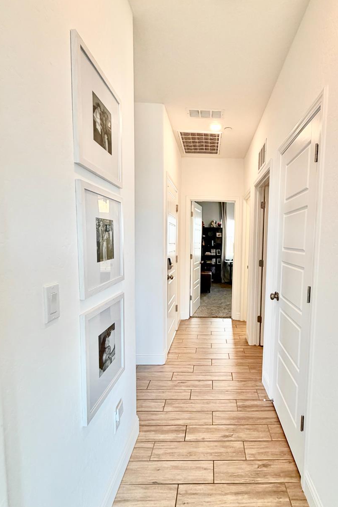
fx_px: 253
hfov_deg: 66.0
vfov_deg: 89.9
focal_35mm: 18
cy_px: 264
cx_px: 219
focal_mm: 2.22
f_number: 2.2
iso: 125
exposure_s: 1/120
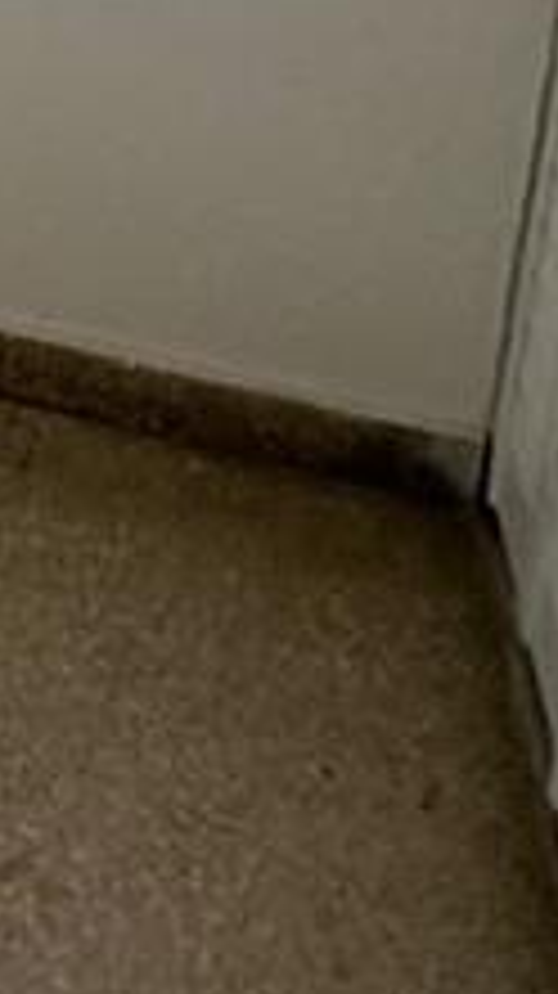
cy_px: -378
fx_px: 2187
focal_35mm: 83
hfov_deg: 9.9
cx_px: -1224
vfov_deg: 22.3
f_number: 2.2
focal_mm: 2.22
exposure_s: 1/60
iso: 160
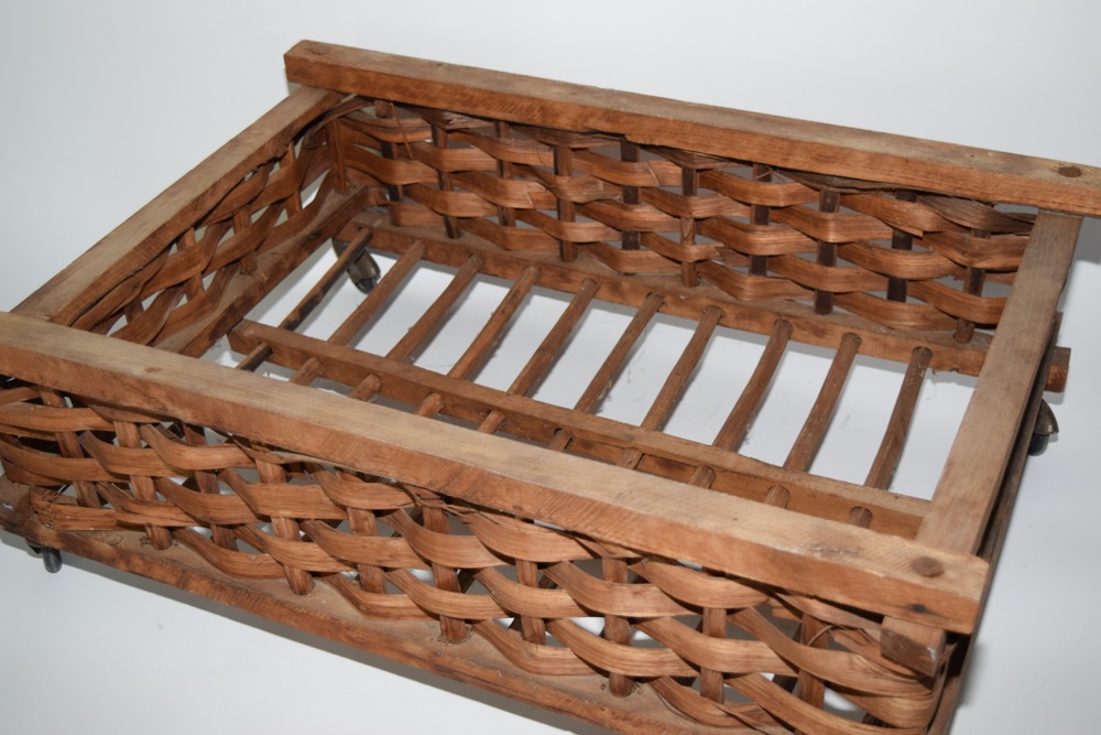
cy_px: 368
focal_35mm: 46
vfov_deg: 29.0
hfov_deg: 42.3
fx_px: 1422
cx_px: 550
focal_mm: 31
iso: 640
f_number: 4.2
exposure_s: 1/60
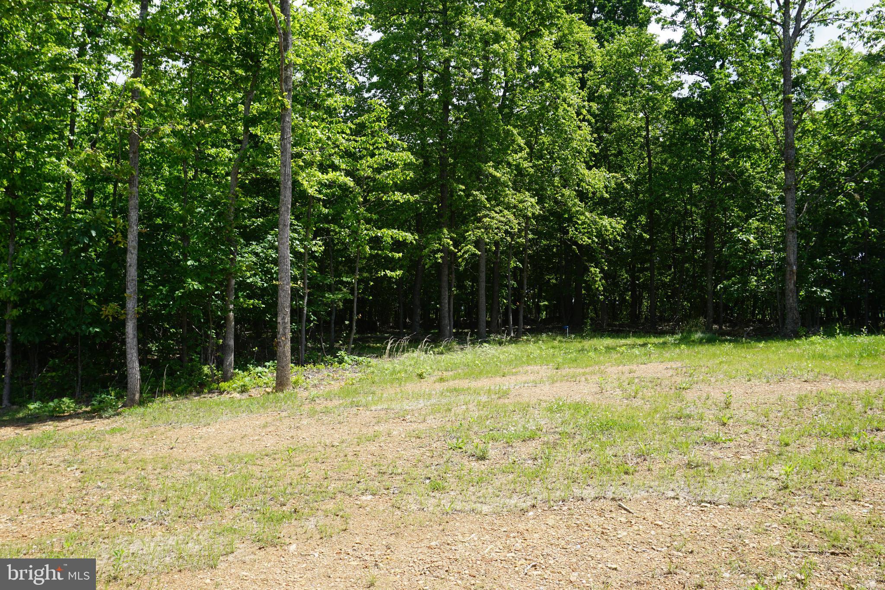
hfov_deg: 61.9
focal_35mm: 30
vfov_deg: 43.6
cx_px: 442
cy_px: 295
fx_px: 737
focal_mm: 20
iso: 100
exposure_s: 1/100
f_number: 9
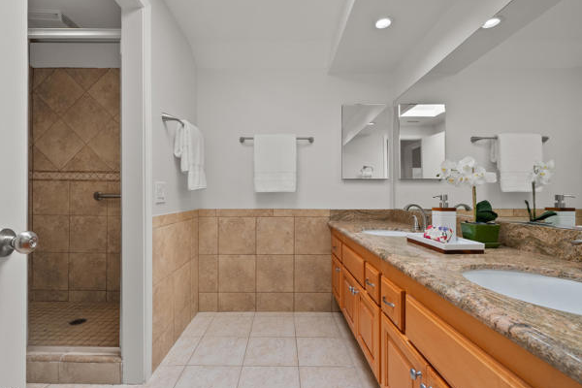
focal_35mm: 16
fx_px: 259
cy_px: 205
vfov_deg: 73.7
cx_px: 284
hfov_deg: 96.7
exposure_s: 1/10
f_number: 9
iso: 250
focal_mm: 15
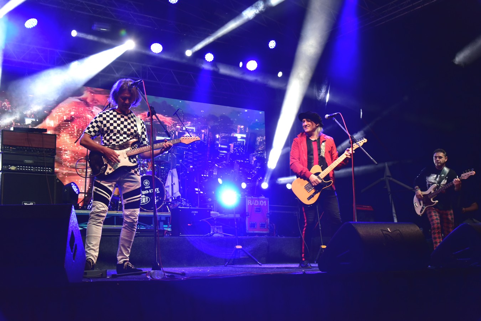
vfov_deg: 30.5
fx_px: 588
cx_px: 240
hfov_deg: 44.5
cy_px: 160
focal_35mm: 44
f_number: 5.6
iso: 3200
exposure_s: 1/200
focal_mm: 44
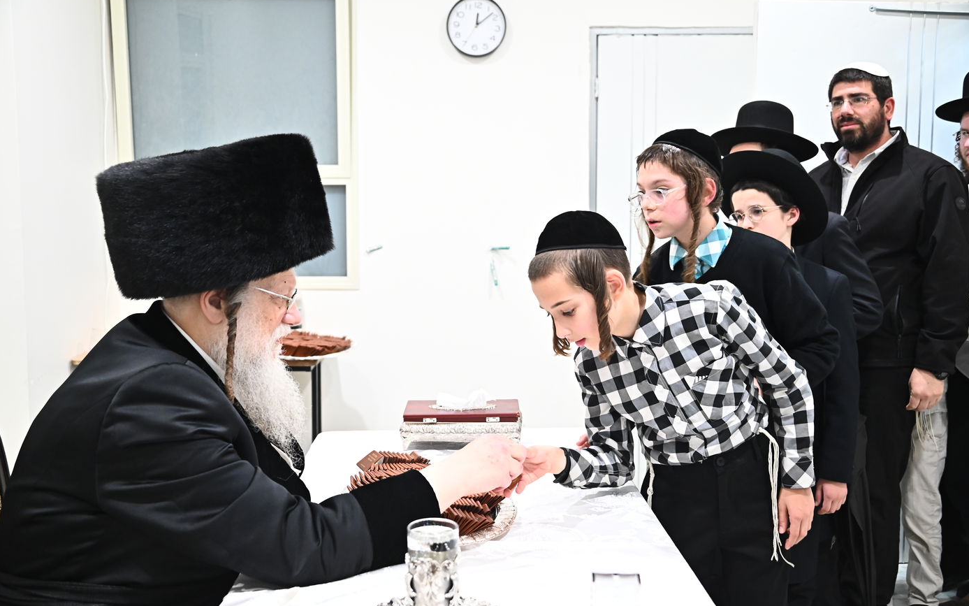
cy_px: 296
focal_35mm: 36
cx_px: 487
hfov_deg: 54.0
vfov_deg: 35.3
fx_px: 951
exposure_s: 1/160
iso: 3200
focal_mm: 35
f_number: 4
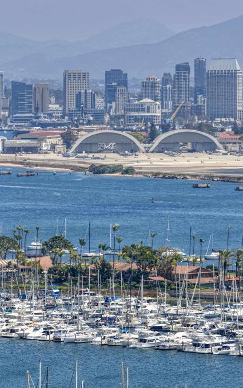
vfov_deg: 6.8
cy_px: 194
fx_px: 3253
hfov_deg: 4.3
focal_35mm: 307
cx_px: 52
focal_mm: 200
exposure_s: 1/640
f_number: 5.6
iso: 100
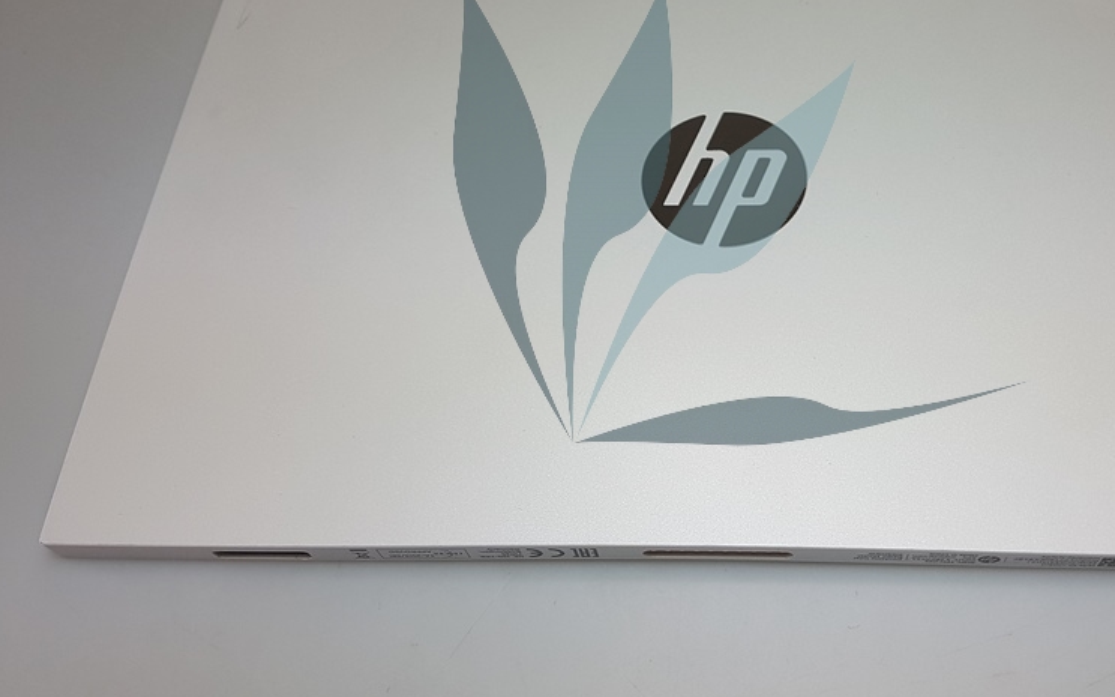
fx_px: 1154
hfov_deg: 50.8
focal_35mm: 38
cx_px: 726
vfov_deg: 33.4
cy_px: 249
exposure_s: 1/133
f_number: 1.7
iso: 40
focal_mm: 4.2
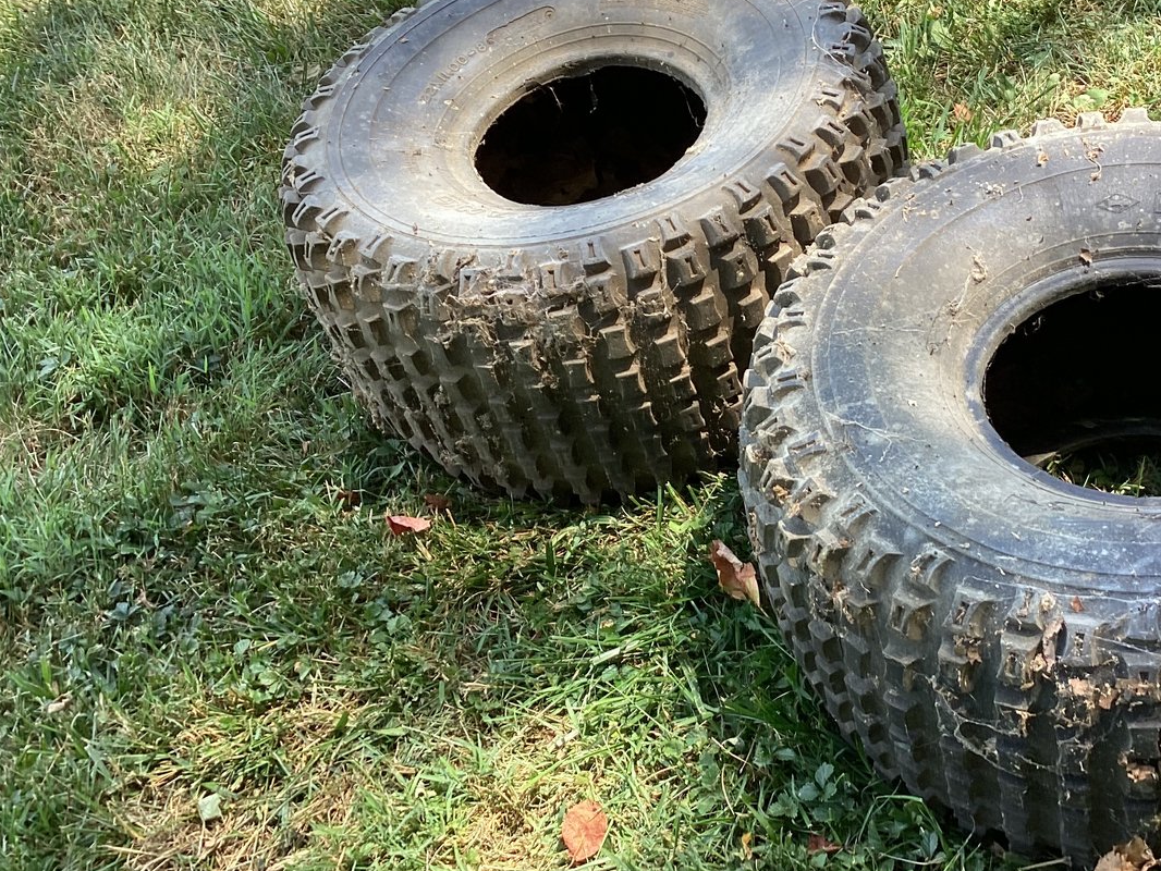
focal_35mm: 44
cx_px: 800
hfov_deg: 42.2
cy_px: 438
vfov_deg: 32.9
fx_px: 1476
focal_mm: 3.3
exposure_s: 1/100
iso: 25
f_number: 2.4
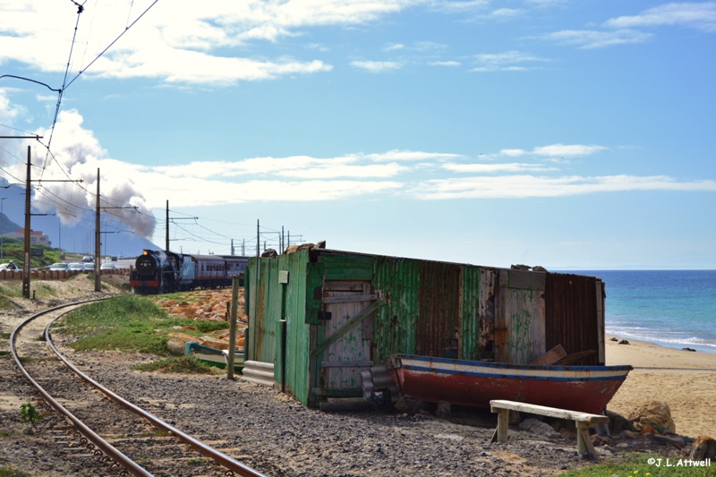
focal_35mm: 75
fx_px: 1491
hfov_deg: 27.0
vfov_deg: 18.2
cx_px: 358
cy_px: 238
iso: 200
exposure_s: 1/1250
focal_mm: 50
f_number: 5.6
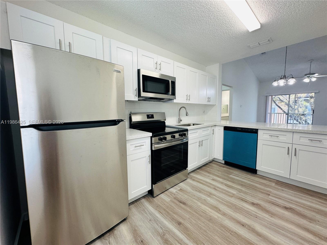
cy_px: 122
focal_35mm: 14
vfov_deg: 85.7
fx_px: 132
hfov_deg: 102.1
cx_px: 164
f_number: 2.2
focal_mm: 2.22
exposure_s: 1/120
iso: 100
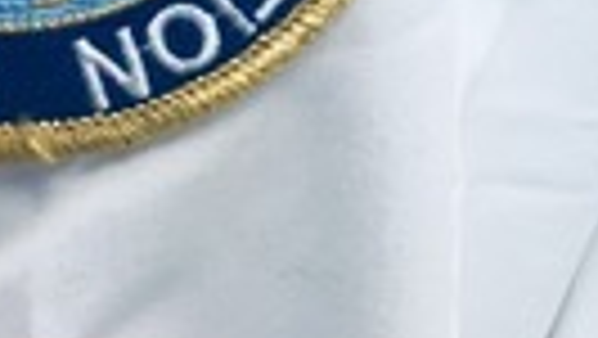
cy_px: -228
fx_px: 1317
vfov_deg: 13.4
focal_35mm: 83
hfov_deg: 23.3
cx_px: 728
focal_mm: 4.15
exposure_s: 1/30
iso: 40
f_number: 2.2
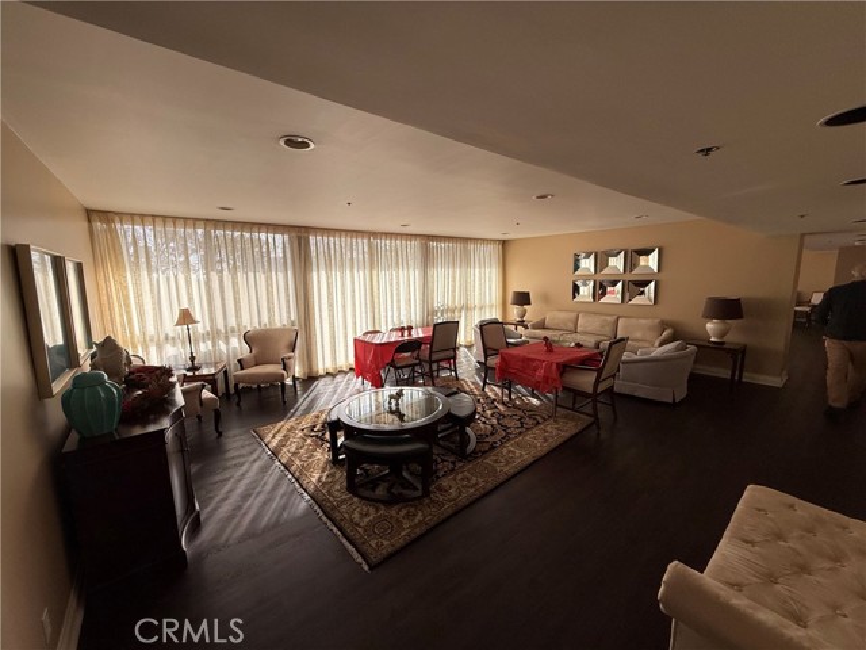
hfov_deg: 102.1
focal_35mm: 14
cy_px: 325
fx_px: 350
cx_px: 433
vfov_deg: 85.7
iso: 50
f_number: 2.2
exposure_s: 1/271
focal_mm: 2.22
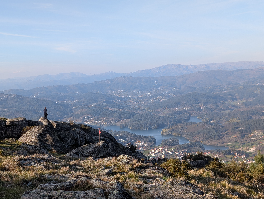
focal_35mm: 49
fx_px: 374
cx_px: 132
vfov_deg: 29.7
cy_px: 100
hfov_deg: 38.9
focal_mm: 6.9
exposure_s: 1/630
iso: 25
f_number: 1.68
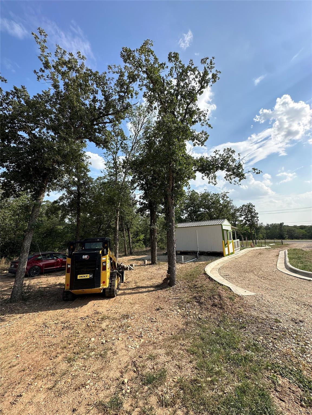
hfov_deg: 85.7
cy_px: 208
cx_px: 156
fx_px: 168
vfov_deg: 102.1
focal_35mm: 14
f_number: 2.2
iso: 40
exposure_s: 1/1366
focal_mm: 2.22
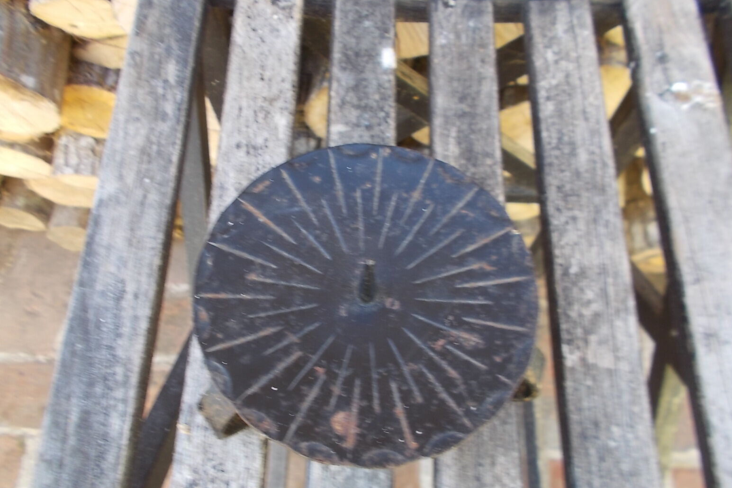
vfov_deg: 46.3
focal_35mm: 28
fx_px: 569
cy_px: 274
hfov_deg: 65.5
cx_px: 364
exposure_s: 1/25
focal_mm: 4.6
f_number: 3.2
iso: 100
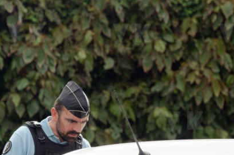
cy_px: 51
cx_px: 183
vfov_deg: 3.0
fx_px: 2971
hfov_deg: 4.5
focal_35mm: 458
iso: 250
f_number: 5.6
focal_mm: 155
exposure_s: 1/400
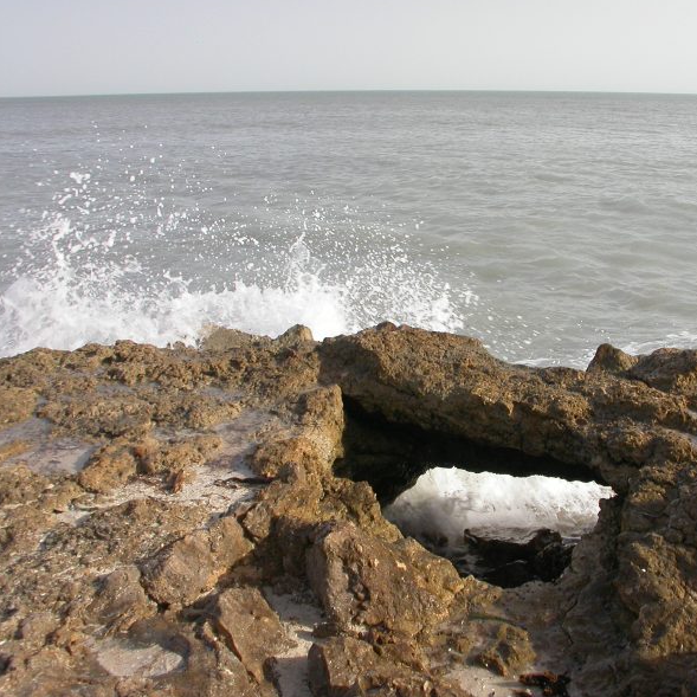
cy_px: 343
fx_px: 1230
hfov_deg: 31.4
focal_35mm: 54
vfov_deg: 31.6
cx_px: 469
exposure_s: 1/116
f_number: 5
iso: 100
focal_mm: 9.3
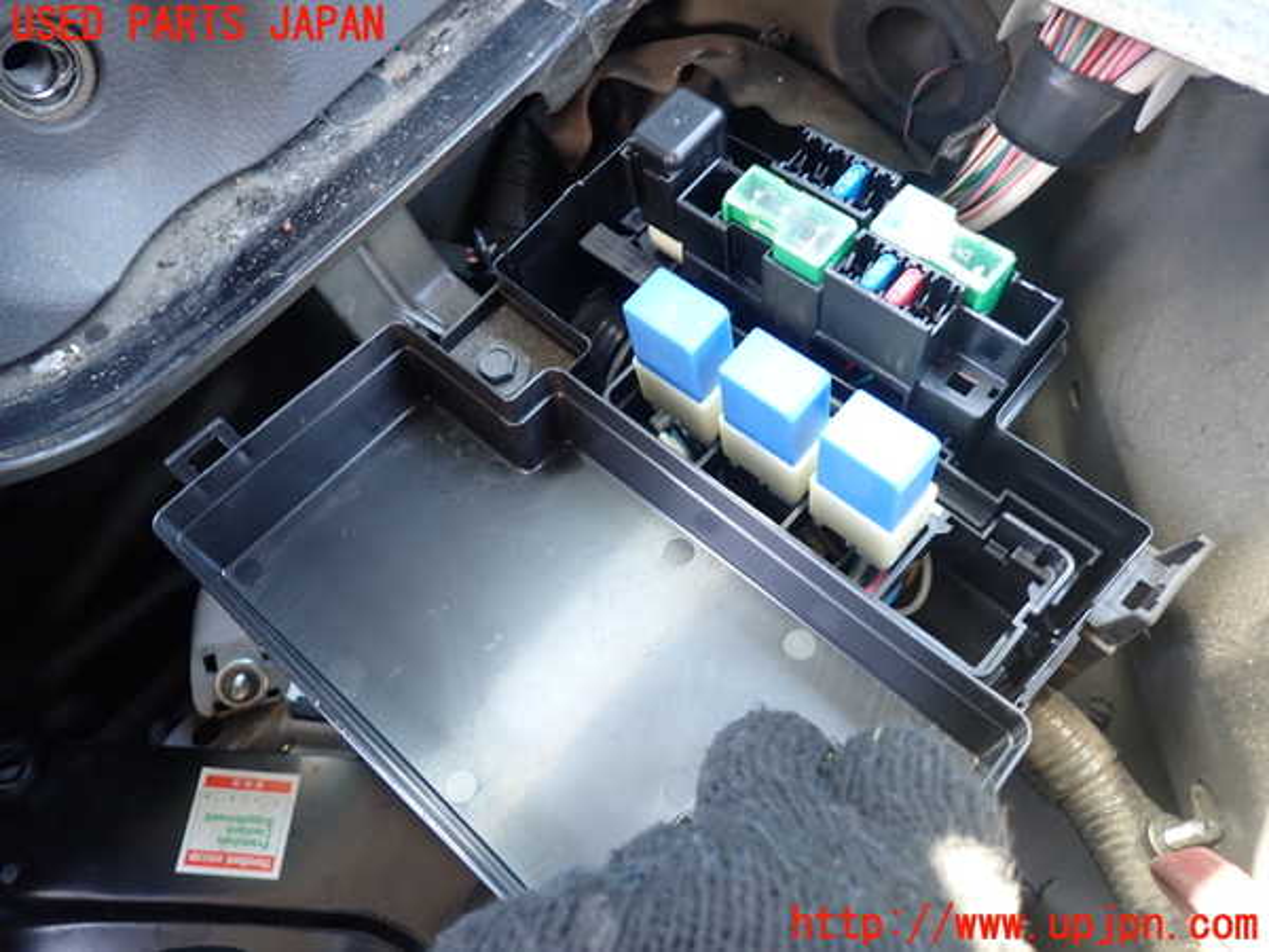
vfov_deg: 54.9
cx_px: 634
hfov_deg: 69.4
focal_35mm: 25
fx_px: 916
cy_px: 476
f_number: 2
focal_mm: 4.5
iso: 200
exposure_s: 1/30
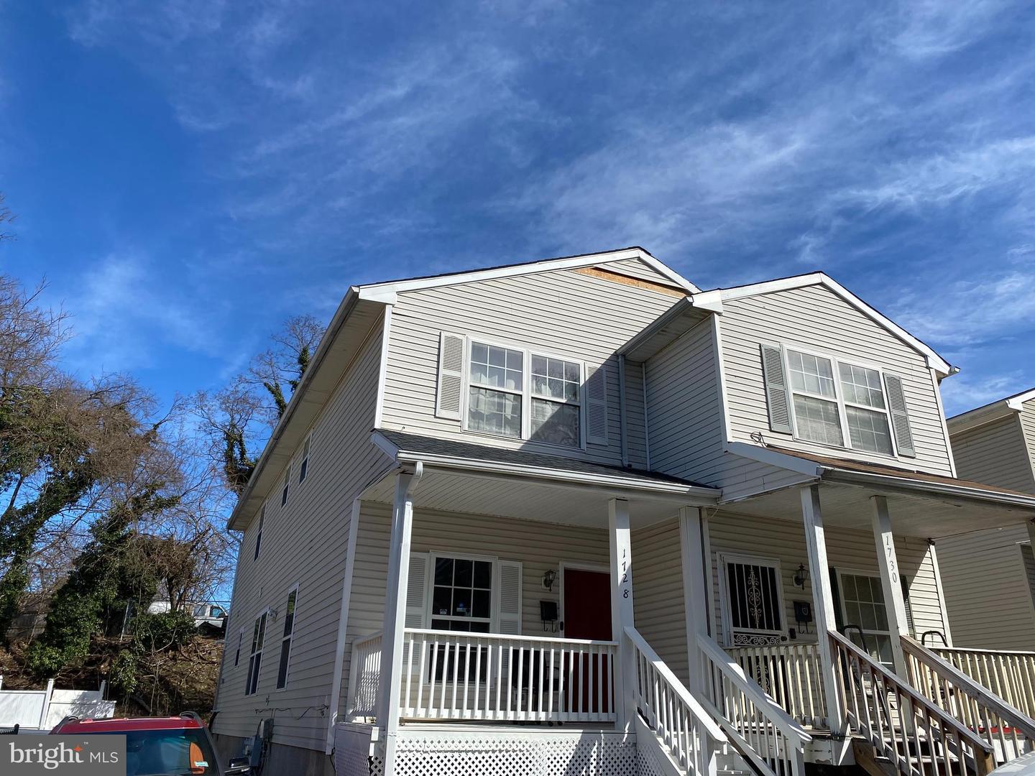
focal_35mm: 26
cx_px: 518
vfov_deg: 53.1
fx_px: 777
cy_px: 388
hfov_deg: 67.3
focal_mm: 4.25
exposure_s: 1/3300
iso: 32
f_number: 1.8
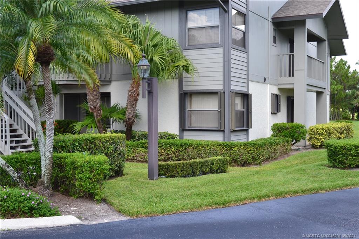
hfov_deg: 43.6
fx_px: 449
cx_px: 180
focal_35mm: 45
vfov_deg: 29.8
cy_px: 120
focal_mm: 30
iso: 400
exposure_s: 1/160
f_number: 9
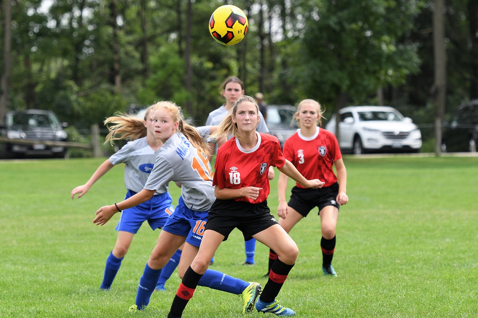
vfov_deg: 7.0
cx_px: 239
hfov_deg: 10.5
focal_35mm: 195
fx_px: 2589
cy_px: 159
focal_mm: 130
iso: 200
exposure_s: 1/1000
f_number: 3.5
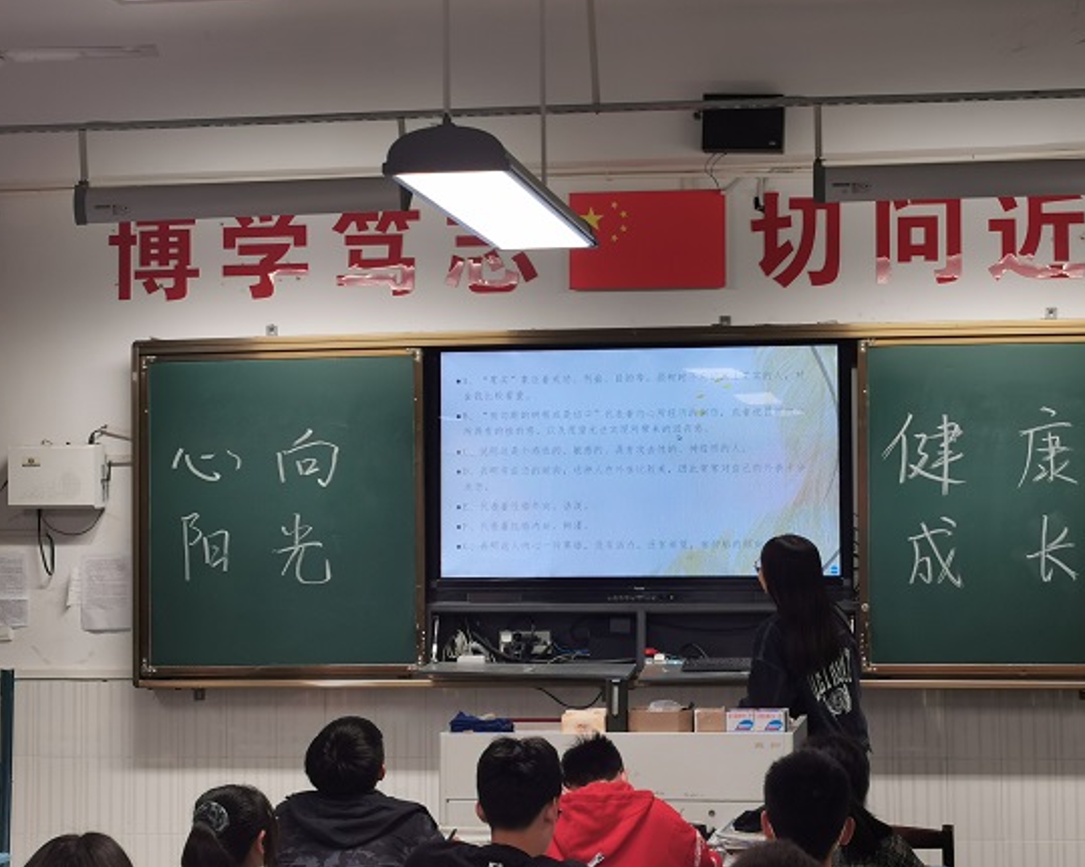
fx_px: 2055
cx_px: 660
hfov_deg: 29.5
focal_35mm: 64
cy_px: 495
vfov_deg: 23.8
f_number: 1.6
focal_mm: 5.56
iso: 64
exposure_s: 1/100
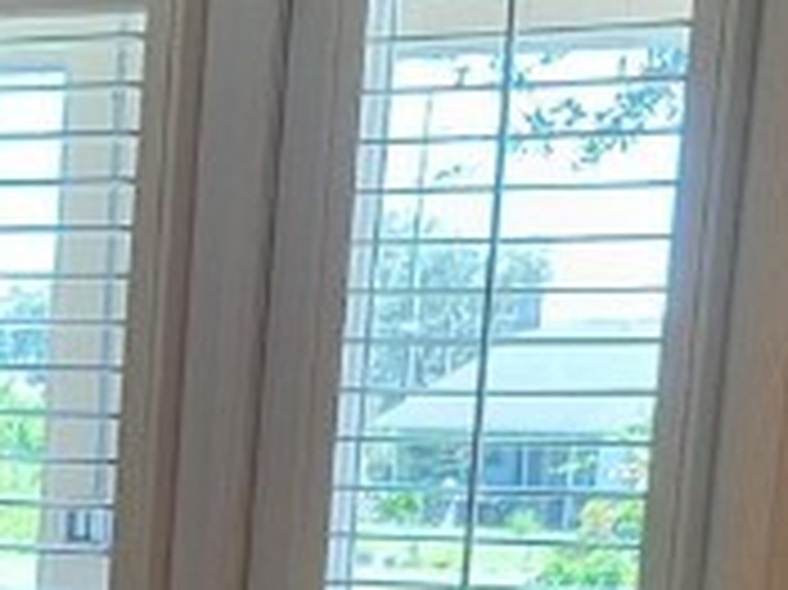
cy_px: 1207
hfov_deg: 12.4
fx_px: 3458
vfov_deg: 9.1
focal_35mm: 152
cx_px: -360
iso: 250
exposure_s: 1/120
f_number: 1.8
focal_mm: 5.4
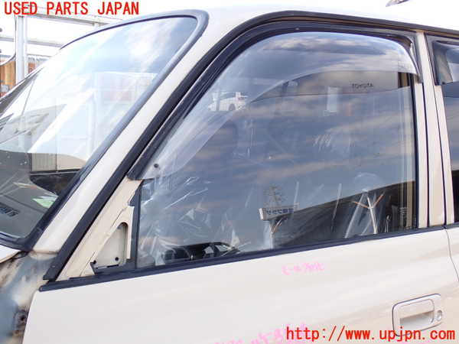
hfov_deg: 45.8
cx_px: 230
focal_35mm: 41
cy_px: 172
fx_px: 544
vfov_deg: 35.1
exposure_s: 1/200
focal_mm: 7.31
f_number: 4
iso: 100
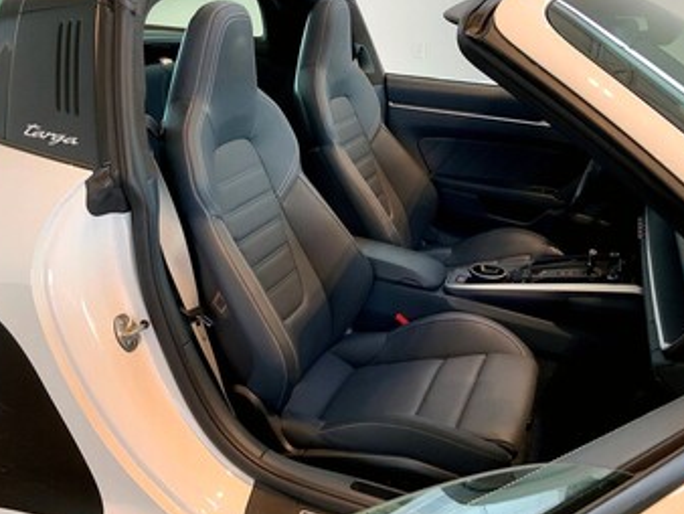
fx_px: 712
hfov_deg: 51.3
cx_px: 330
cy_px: 232
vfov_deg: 39.7
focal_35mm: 36
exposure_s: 1/60
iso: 125
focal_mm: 3
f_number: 1.8
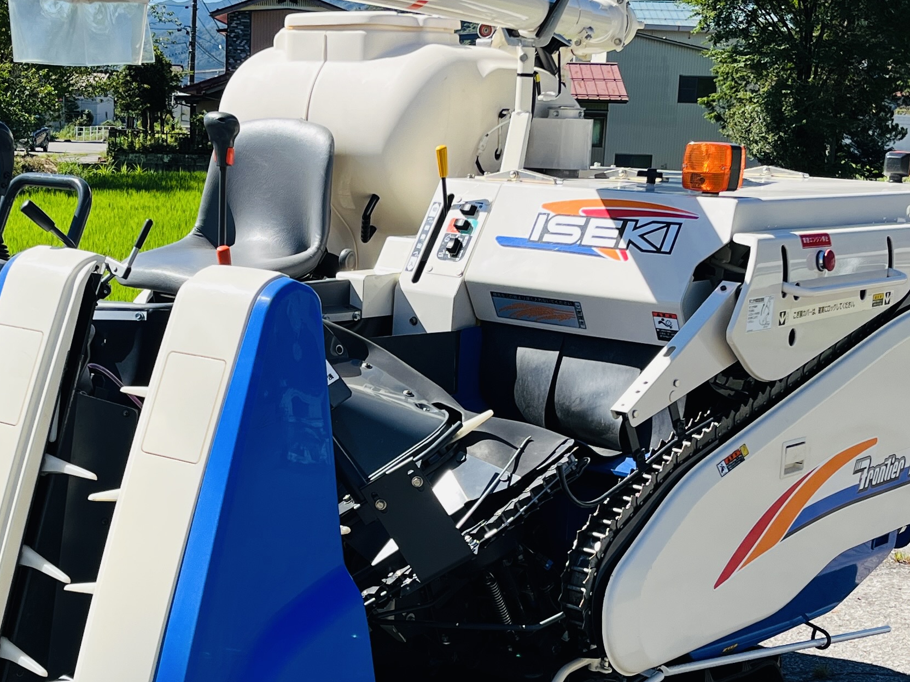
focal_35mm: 63
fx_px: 1656
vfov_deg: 23.2
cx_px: 281
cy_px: 464
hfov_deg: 30.4
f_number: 1.6
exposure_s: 1/2358
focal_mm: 5.1
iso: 50
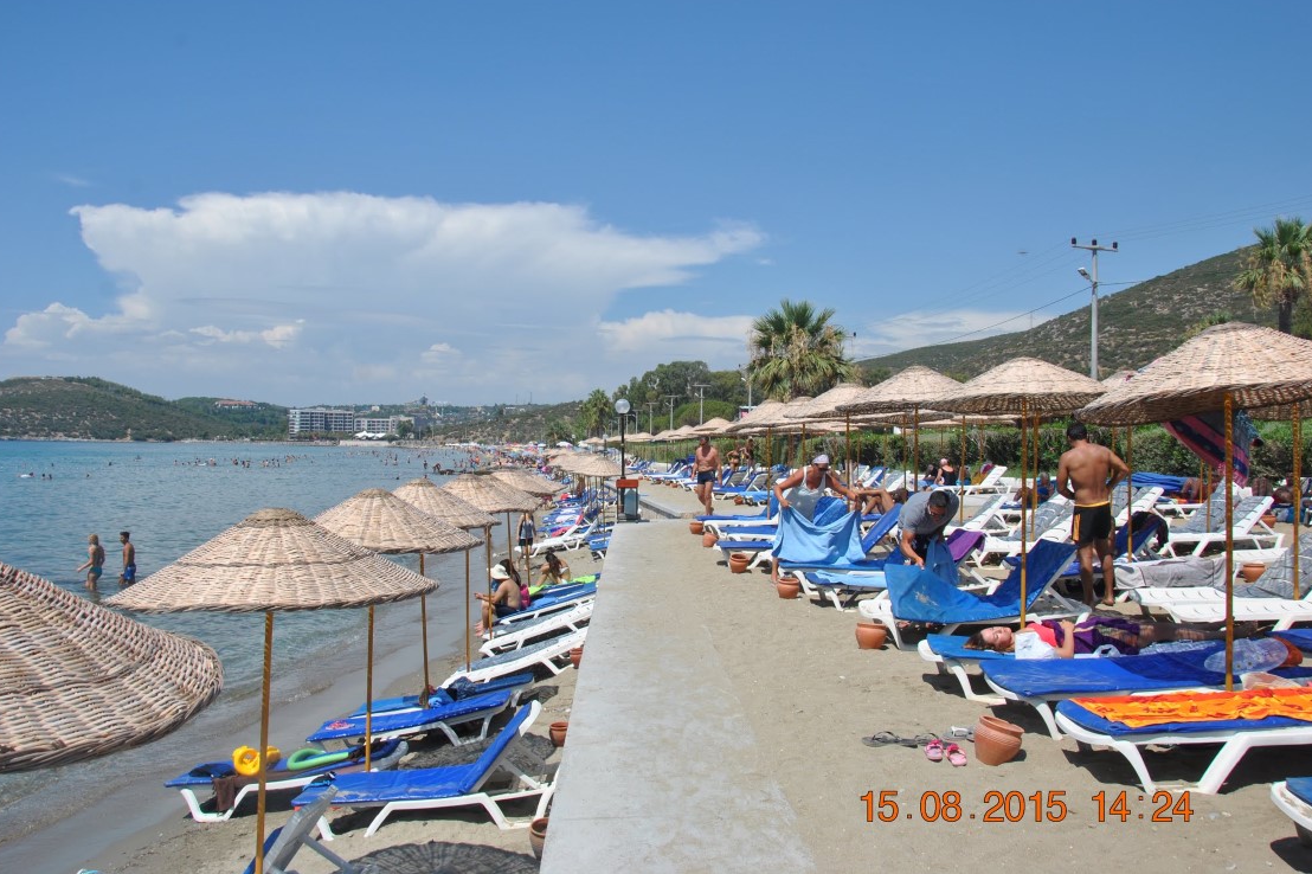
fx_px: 1020
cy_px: 420
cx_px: 644
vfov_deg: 46.4
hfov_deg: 65.5
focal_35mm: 28
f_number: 9
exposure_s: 1/320
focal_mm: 18
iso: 100
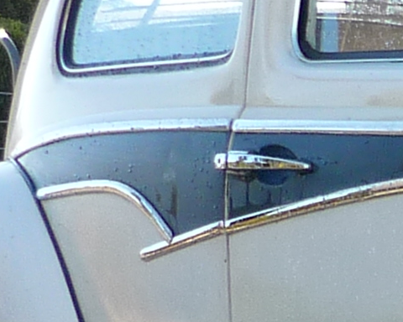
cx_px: 956
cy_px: 444
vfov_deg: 7.0
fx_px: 2612
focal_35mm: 219
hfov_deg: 8.1
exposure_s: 1/320
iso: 100
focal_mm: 5.5
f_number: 2.8
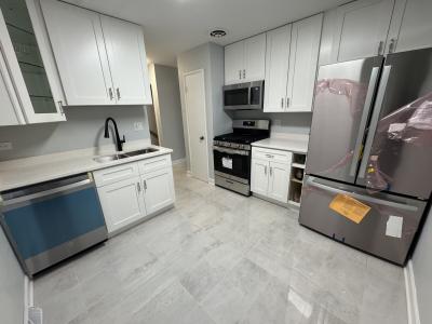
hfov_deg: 102.1
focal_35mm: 14
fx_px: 175
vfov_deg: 85.7
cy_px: 162
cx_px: 216
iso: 200
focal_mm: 2.22
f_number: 2.2
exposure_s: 1/120
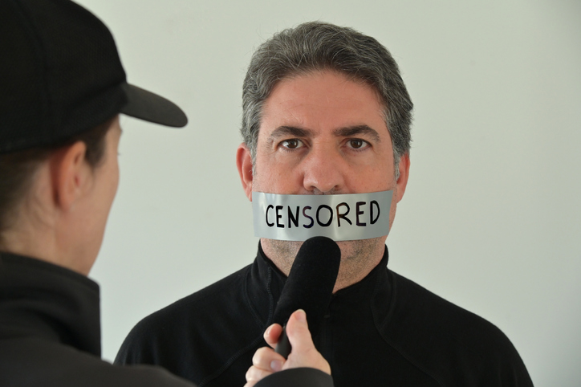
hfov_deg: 20.4
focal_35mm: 100
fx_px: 1613
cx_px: 290
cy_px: 194
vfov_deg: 13.7
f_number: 6.3
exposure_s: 1/100
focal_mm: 100
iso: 1600
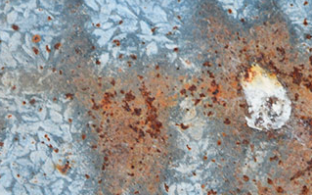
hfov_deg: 4.9
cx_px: 113
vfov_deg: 3.0
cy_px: 320
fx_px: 3671
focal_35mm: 432
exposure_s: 1/250
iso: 400
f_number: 8
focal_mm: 75
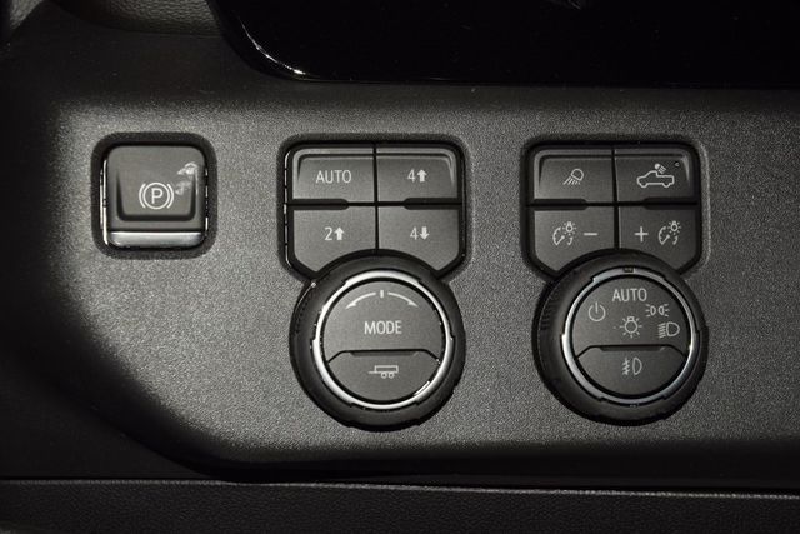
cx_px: 400
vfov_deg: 13.0
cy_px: 267
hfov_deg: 19.5
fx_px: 2334
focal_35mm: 105
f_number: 8
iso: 100
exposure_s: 1/125
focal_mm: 70
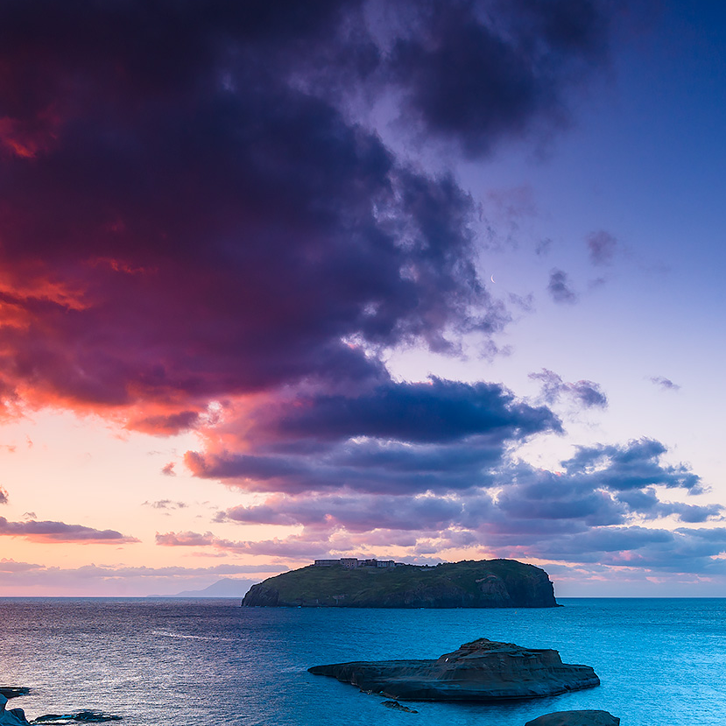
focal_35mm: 41
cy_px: 546
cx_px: 371
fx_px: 973
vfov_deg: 39.8
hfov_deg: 40.9
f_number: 11
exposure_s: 1/2
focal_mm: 20
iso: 31
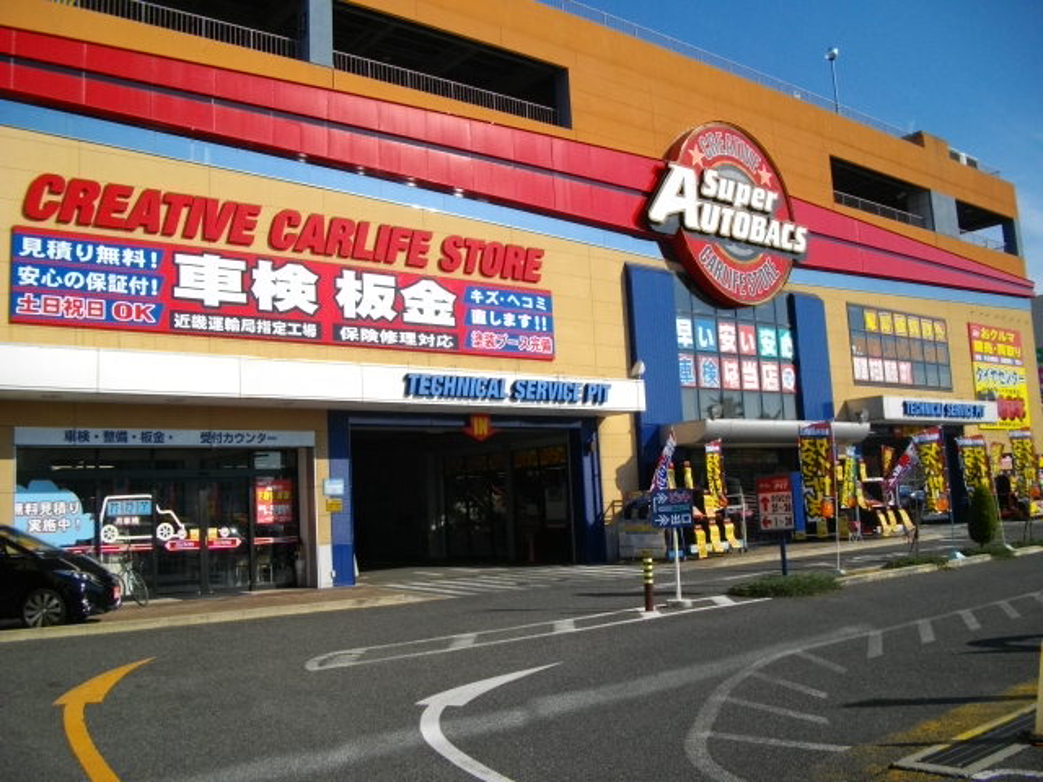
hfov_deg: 58.4
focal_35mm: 31
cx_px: 522
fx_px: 934
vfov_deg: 45.4
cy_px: 391
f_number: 8.8
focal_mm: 5.7
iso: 100
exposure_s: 1/250
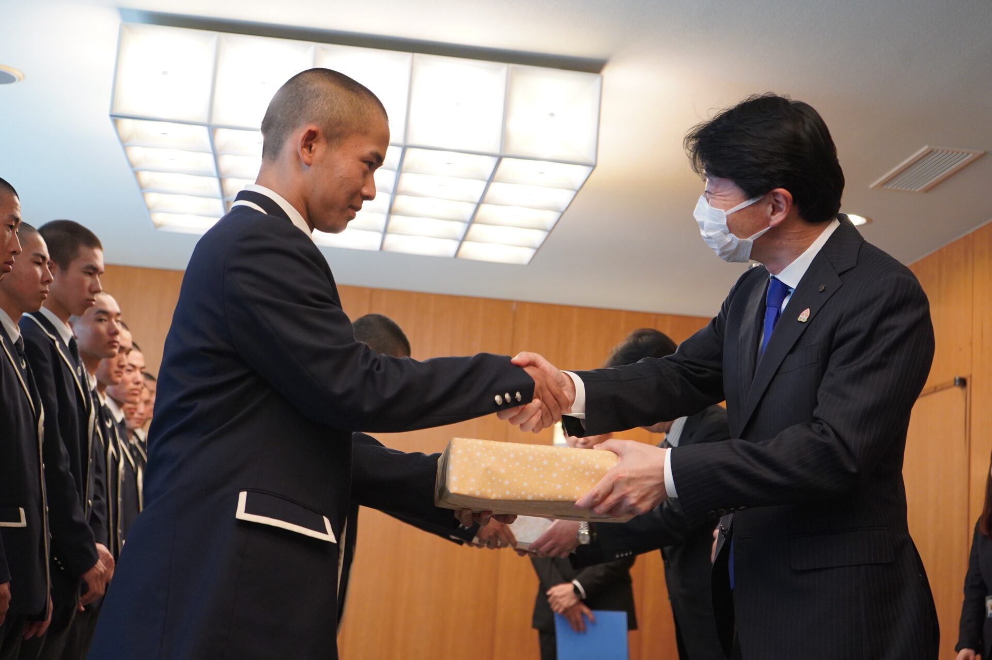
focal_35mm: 54
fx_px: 1487
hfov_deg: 36.9
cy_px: 330
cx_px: 496
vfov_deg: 25.0
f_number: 5
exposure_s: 1/160
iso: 2500
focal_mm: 54
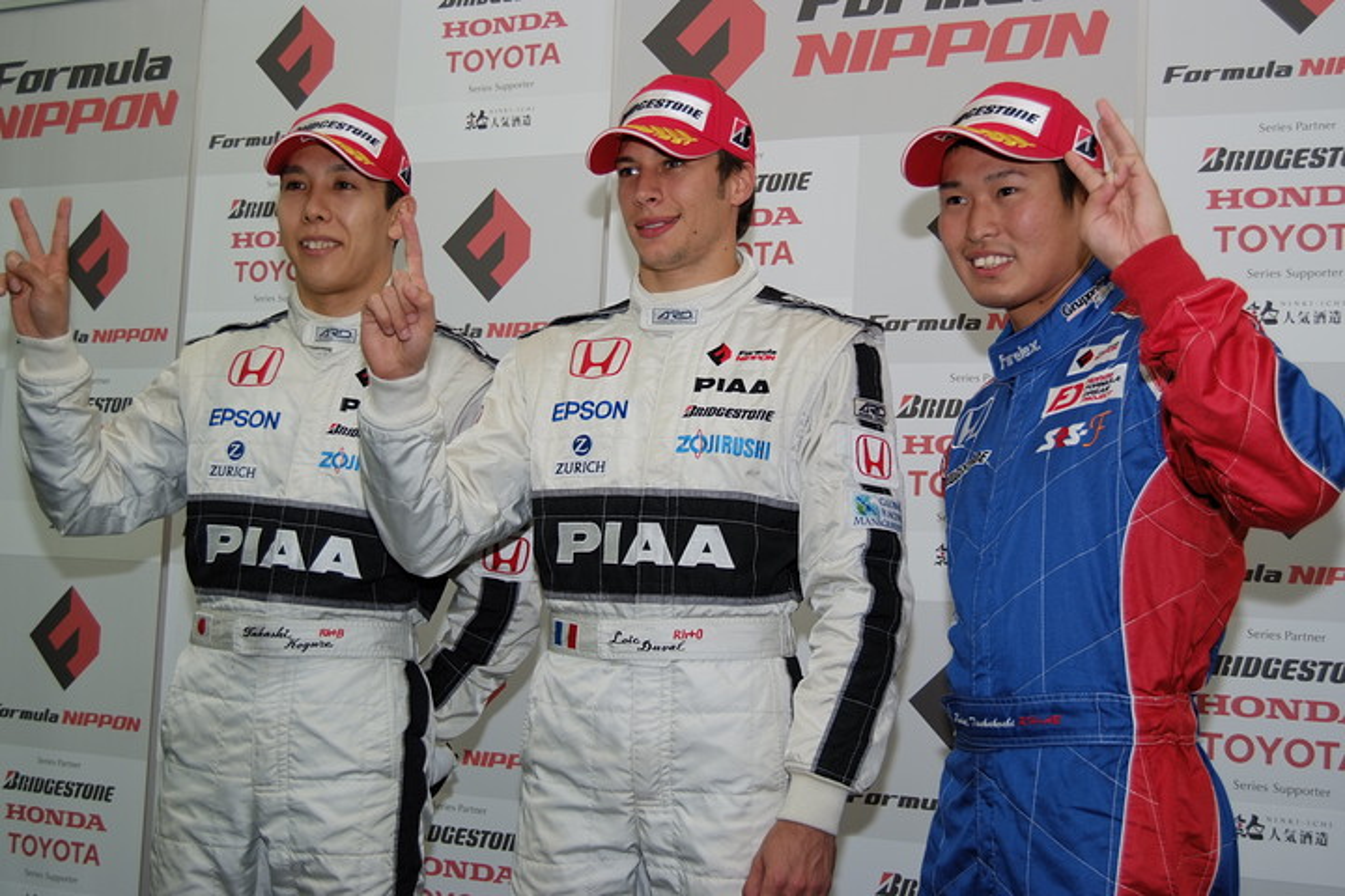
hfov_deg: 41.9
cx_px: 672
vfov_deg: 28.6
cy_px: 448
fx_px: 1756
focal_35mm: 47
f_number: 4.2
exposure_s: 1/60
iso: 100
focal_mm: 31
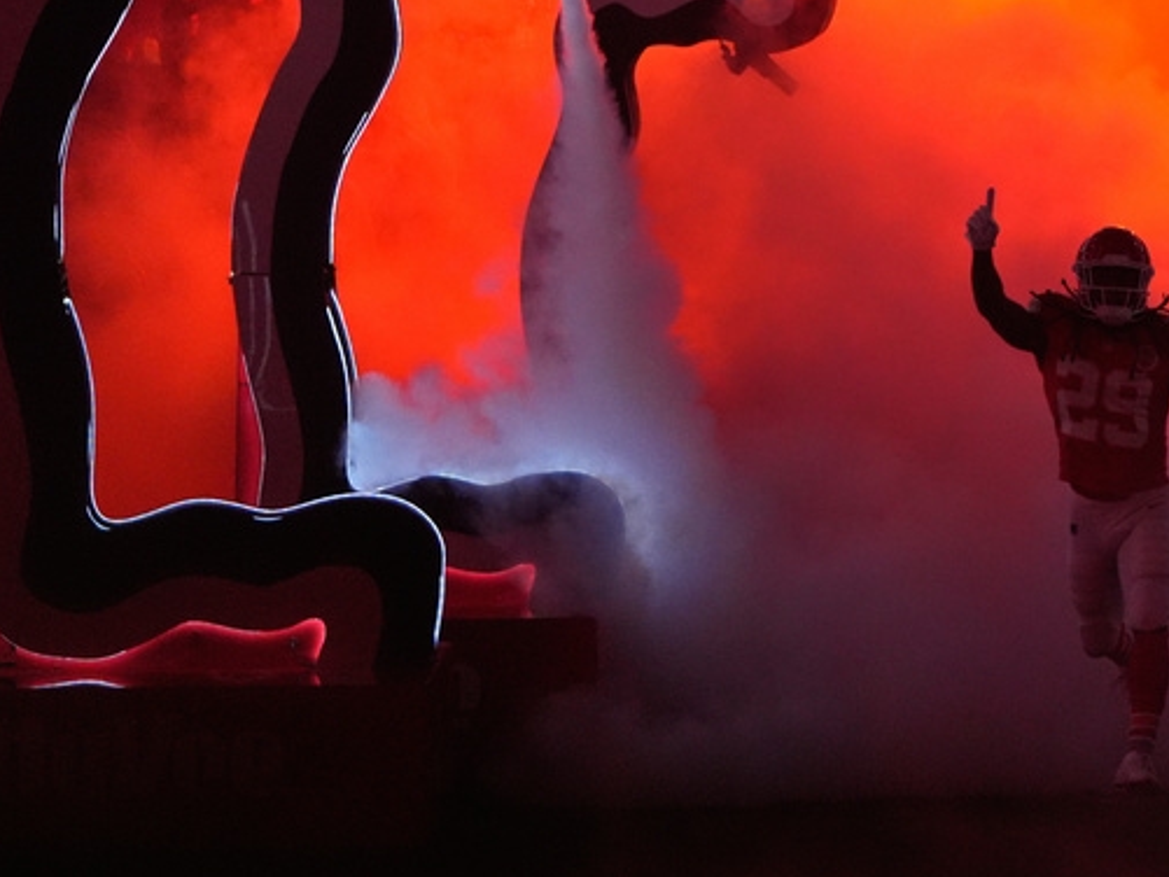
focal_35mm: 1180
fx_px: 39859
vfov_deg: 1.3
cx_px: 968
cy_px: 97
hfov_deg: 1.7
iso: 4000
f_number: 4
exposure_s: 1/1600
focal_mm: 600
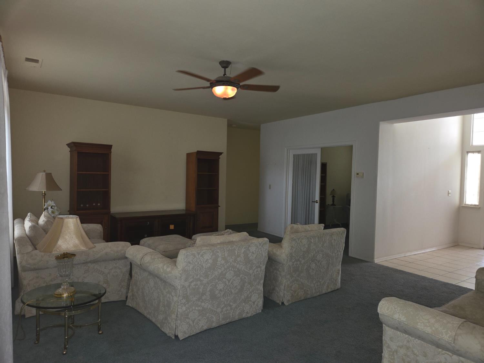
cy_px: 182
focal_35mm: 23
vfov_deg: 58.9
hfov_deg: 73.9
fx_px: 322
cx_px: 242
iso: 160
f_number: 1.8
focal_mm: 5.4
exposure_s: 1/12
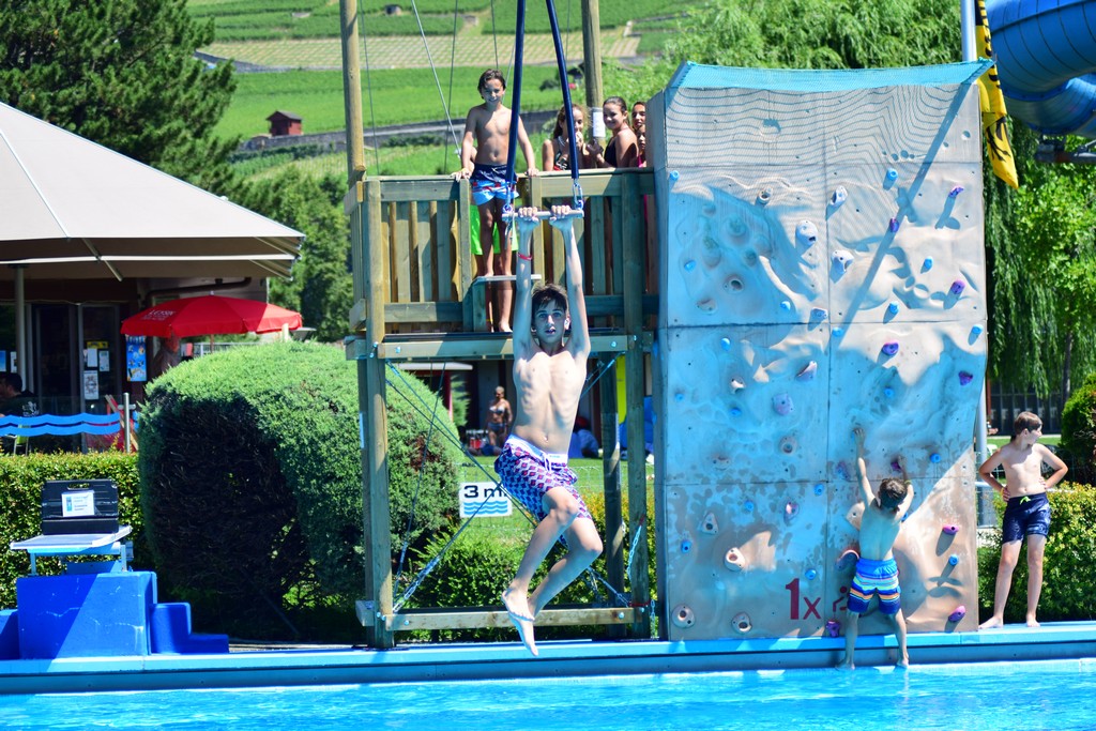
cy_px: 366
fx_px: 3197
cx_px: 548
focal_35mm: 105
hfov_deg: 19.5
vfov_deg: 13.0
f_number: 4
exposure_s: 1/1250
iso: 320
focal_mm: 70
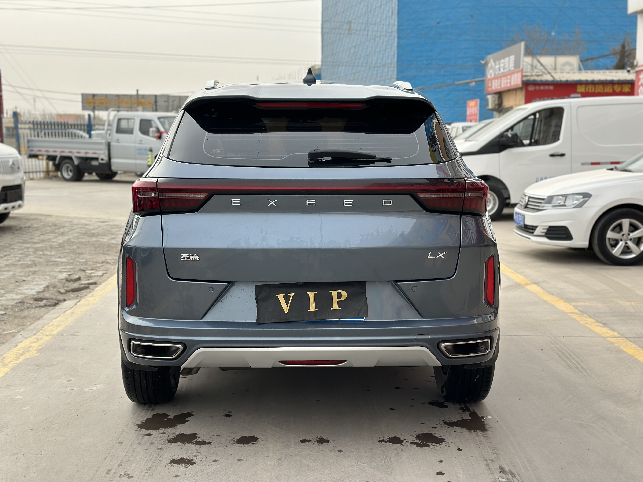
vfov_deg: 30.3
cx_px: 322
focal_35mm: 48
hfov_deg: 39.7
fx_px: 892
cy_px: 241
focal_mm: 6.86
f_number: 1.78
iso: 80
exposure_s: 1/2203
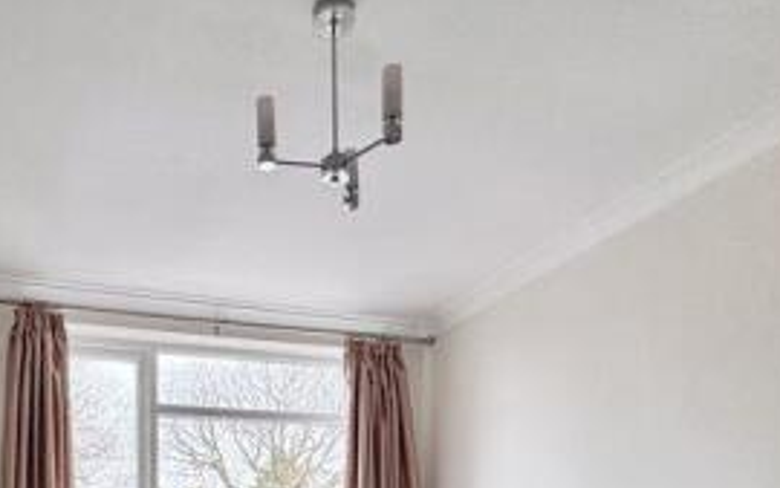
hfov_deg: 57.6
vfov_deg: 32.9
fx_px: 681
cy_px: 576
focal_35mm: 32
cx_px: 230
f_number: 2.2
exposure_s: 1/99
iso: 100
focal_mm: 2.22
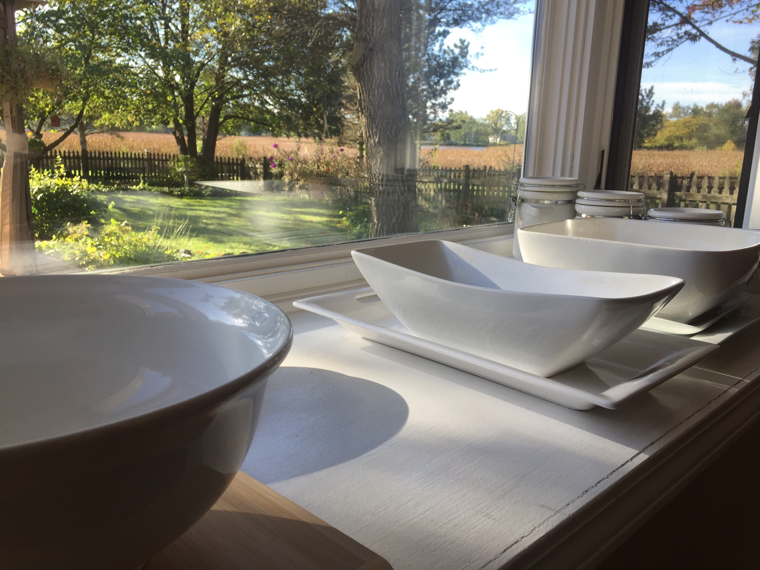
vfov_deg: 48.2
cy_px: 285
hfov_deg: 61.7
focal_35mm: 29
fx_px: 637
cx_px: 380
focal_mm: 4.15
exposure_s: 1/311
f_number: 2.2
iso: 32
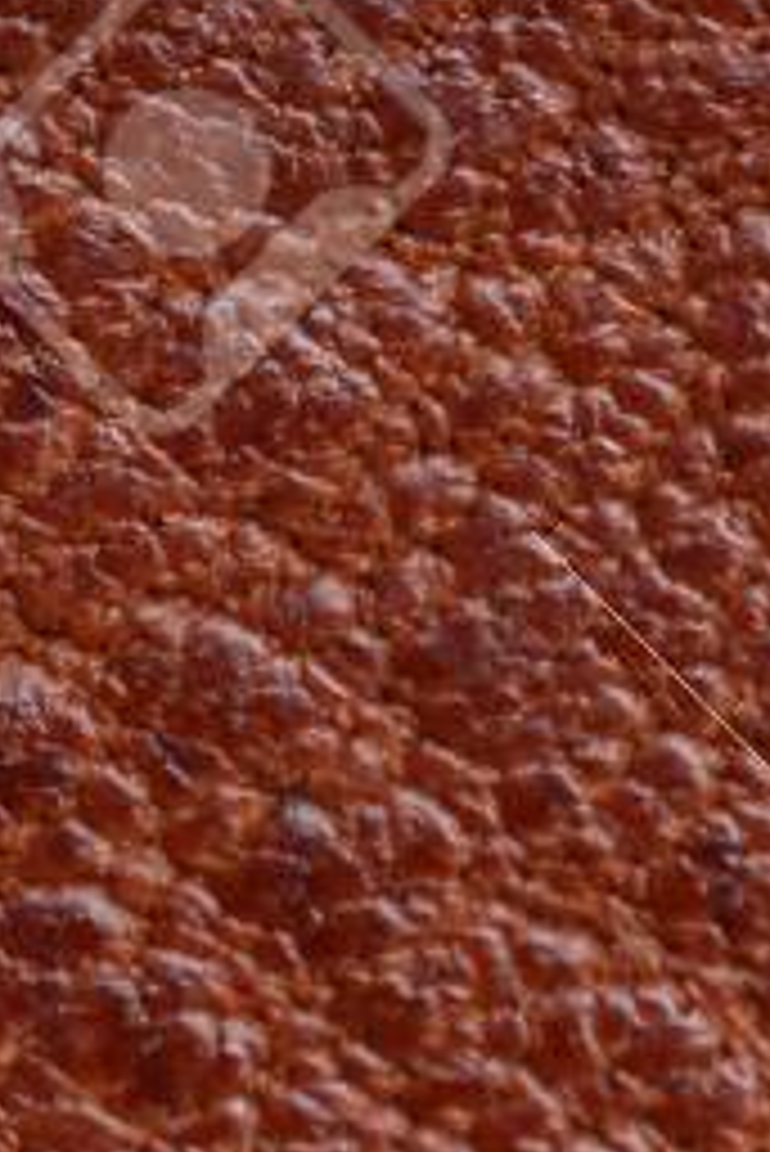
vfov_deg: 3.8
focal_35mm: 533
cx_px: 29
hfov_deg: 2.6
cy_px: -662
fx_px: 17076
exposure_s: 1/160
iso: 50
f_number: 11
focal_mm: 105
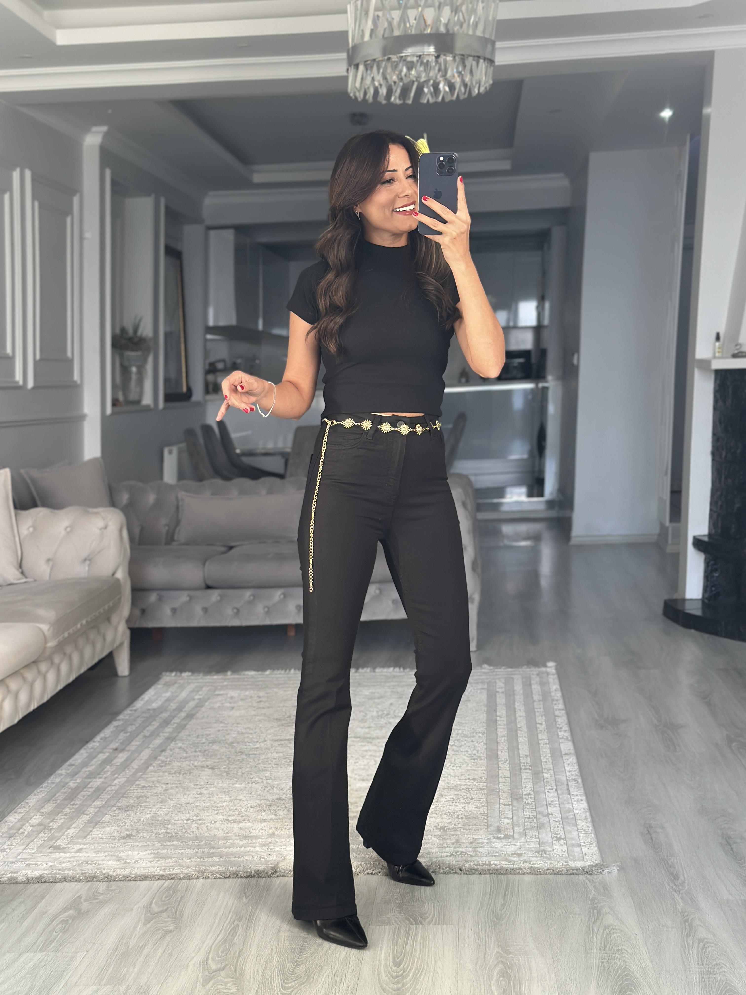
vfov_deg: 39.7
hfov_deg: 30.3
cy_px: 498
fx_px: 1379
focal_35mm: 48
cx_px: 373
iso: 125
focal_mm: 6.86
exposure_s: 1/72
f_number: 1.78
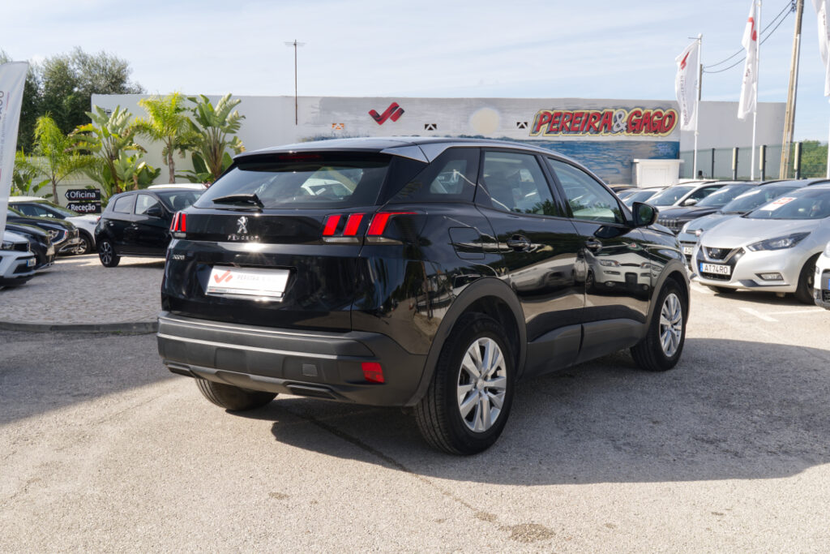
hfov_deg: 51.9
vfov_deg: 36.0
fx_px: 853
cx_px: 415
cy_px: 277
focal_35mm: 37
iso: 160
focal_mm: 24.9
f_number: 9
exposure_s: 1/180
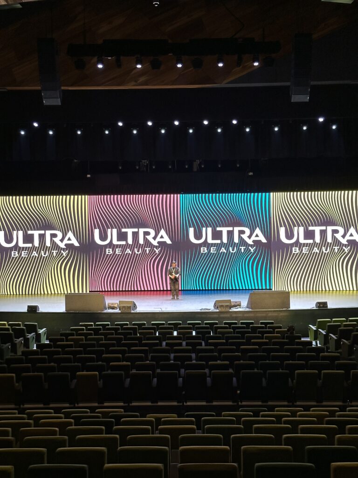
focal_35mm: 48
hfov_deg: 30.3
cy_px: 239
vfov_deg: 39.7
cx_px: 179
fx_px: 662
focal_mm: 6.86
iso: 250
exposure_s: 1/38
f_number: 1.78
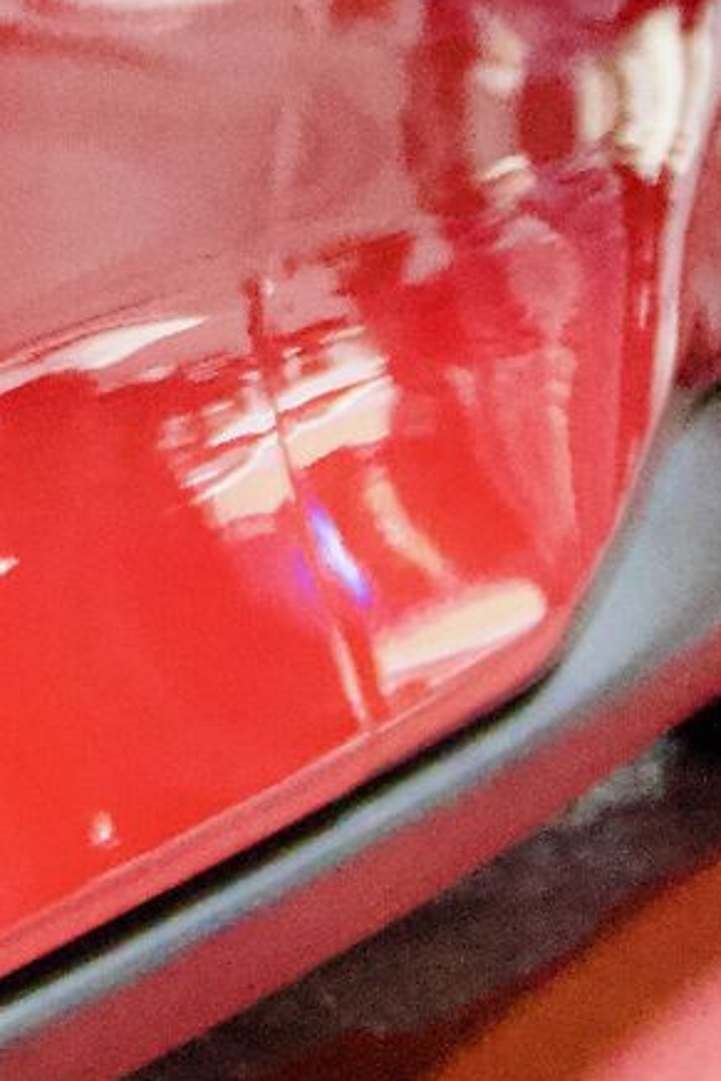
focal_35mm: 223
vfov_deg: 9.2
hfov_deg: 6.0
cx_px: -614
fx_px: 6686
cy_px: -87
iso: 6400
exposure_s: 1/160
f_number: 4.5
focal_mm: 27
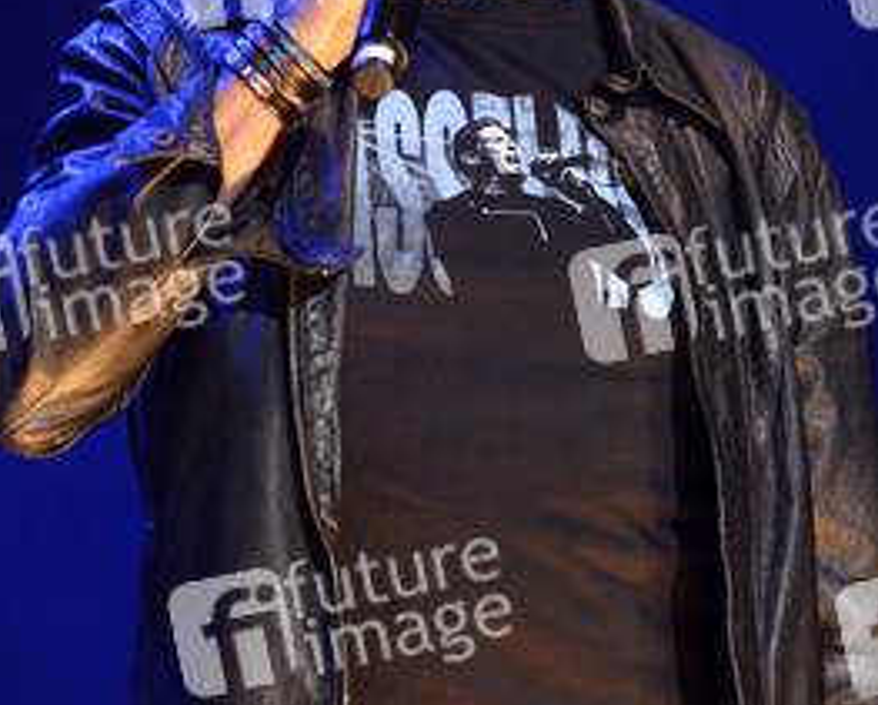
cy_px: 117
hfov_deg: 11.3
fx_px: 4448
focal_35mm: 171
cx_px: 437
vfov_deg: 9.0
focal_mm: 120
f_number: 5
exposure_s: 1/320
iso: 2500
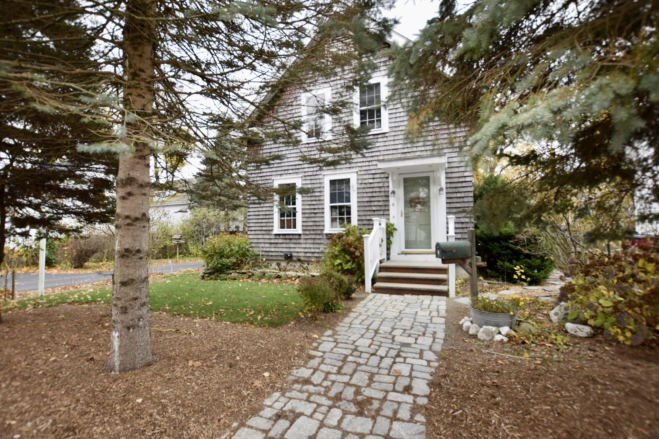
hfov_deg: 100.4
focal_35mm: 15
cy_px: 220
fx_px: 275
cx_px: 330
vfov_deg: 77.3
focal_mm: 10
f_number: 4.5
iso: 400
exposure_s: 1/80
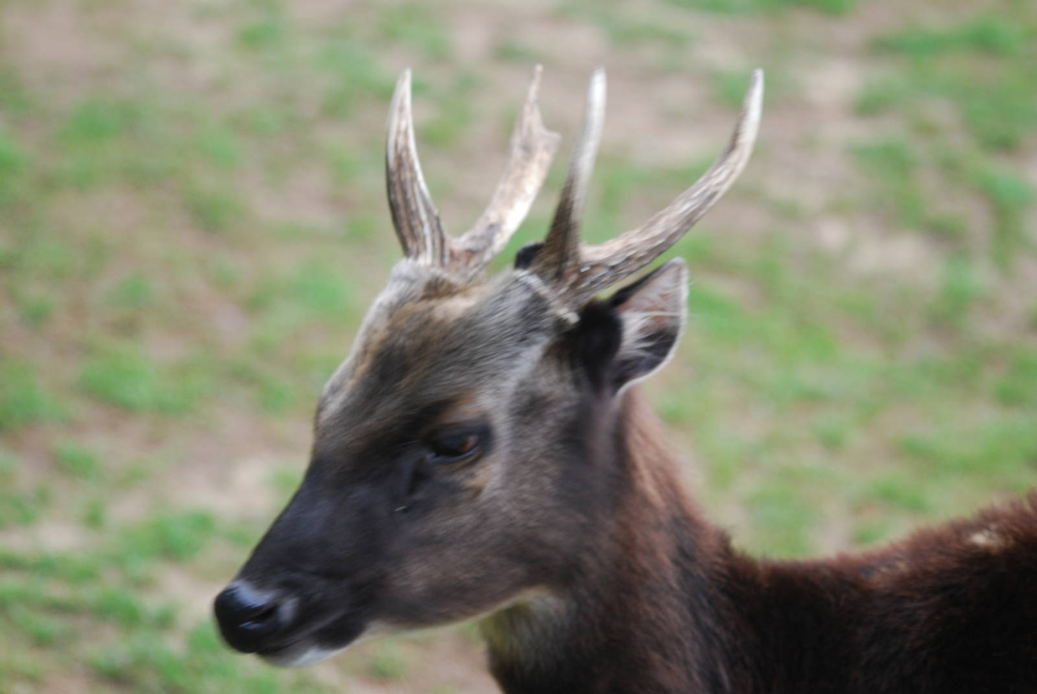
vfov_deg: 9.2
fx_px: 4326
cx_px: 518
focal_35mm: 150
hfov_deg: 13.7
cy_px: 347
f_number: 4.2
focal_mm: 100
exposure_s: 1/125
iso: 320
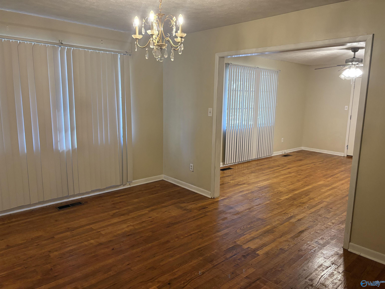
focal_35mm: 26
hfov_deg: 67.3
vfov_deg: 53.1
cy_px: 144
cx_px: 192
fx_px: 289
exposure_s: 1/60
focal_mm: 5.96
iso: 320
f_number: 1.6
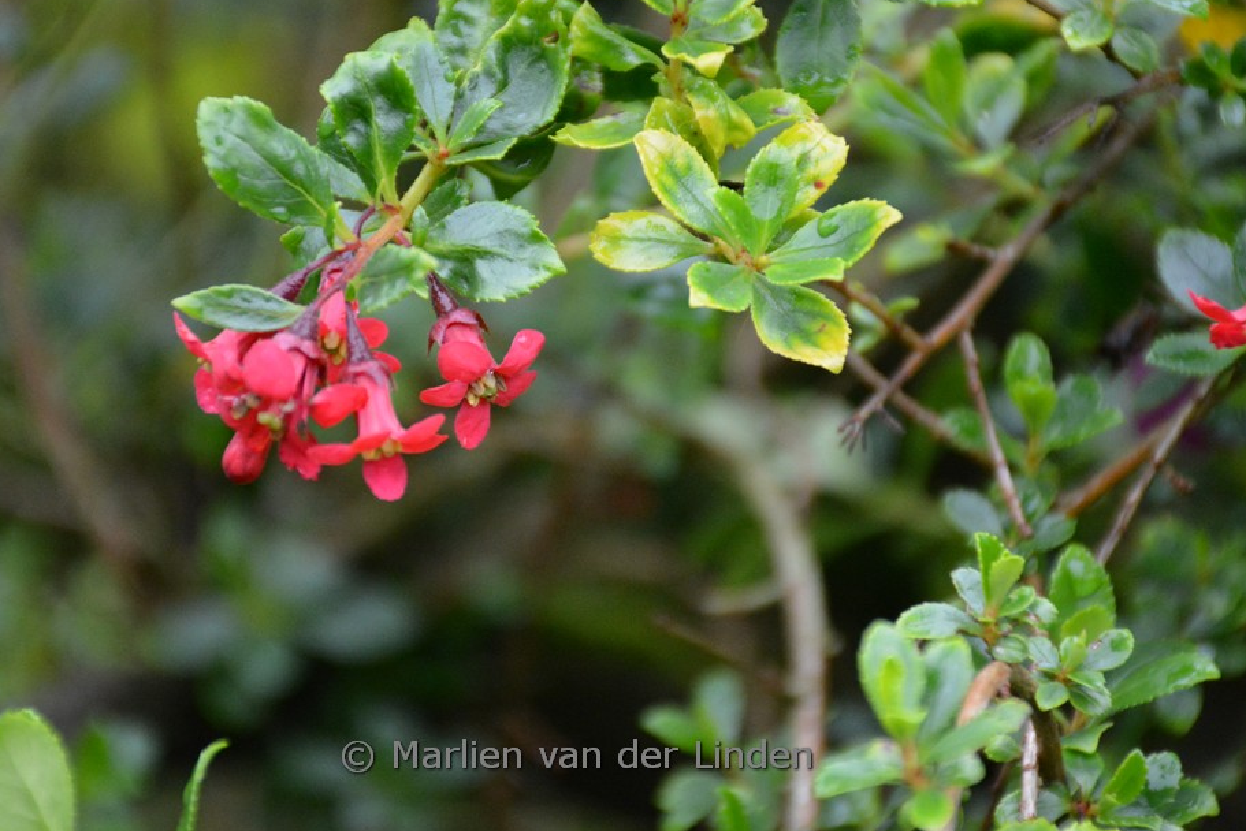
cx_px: 580
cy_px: 383
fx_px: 8170
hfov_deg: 8.7
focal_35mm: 236
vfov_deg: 5.8
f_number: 5.6
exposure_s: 1/500
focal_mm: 140
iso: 3200
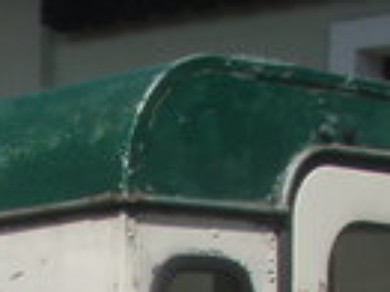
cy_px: 688
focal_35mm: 186
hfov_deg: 10.4
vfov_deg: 7.5
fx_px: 2094
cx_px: -158
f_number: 6.3
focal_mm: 6.7
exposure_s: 1/640
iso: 80
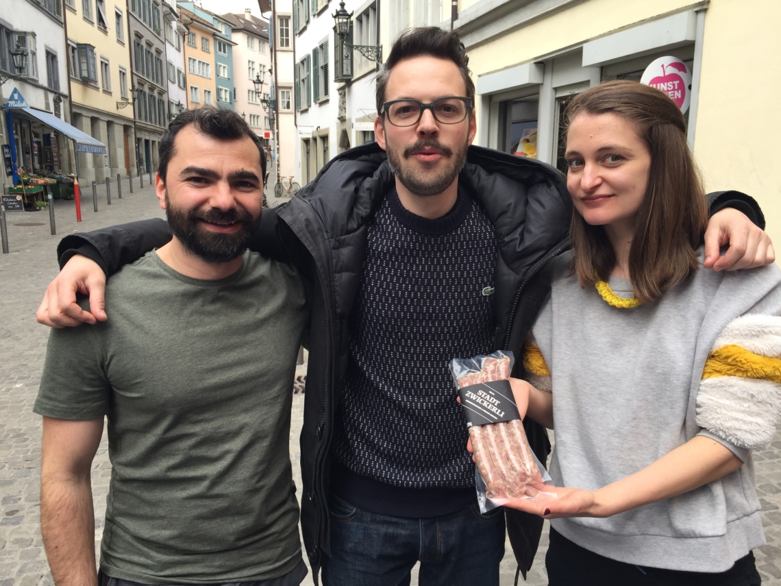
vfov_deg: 48.2
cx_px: 390
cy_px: 293
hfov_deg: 61.7
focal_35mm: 29
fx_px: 654
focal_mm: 4.15
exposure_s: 1/234
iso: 32
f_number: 2.2
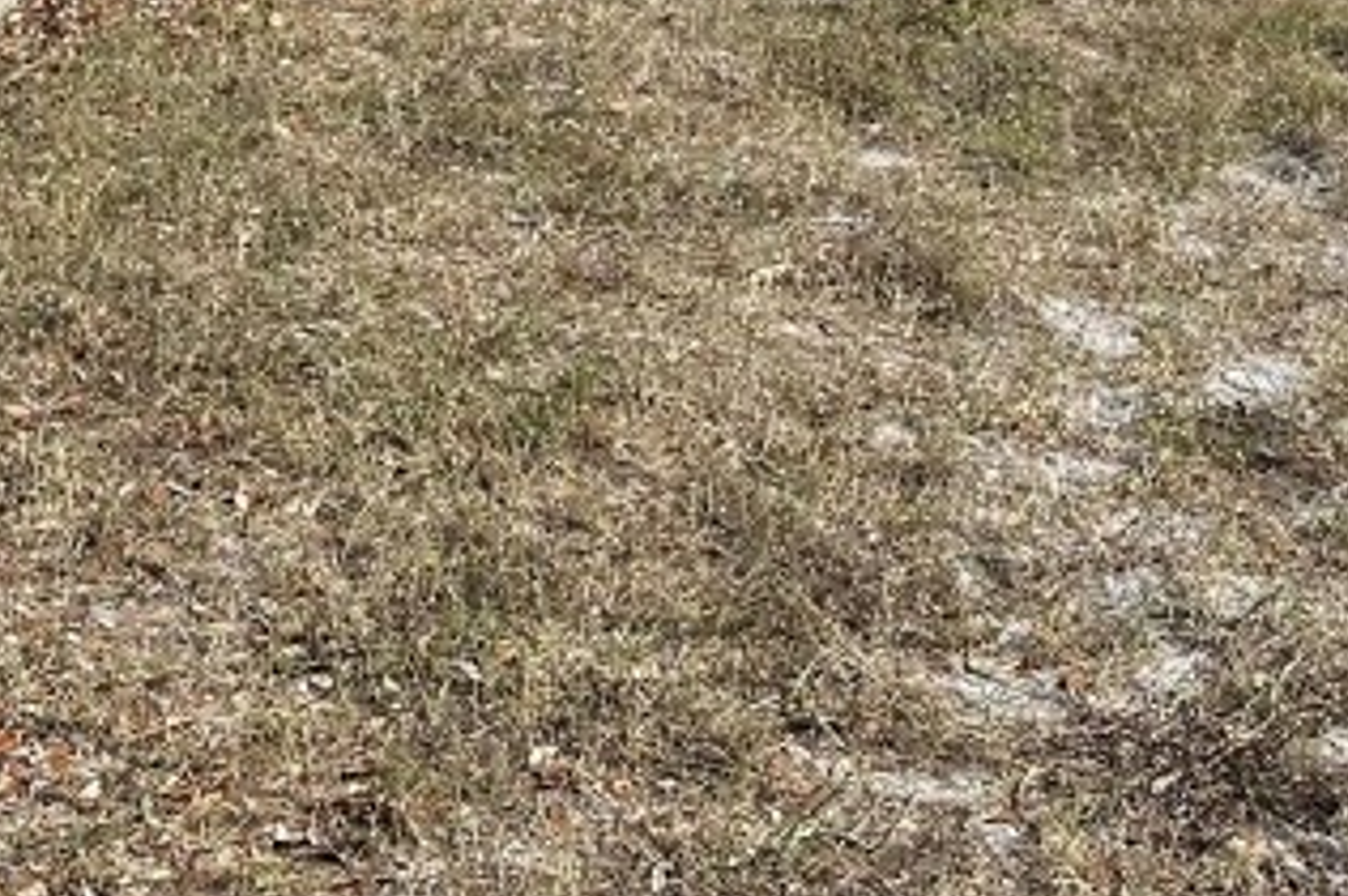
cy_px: -674
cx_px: 358
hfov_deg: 24.8
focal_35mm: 81
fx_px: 3030
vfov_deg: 14.8
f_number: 1.78
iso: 80
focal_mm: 6.86
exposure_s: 1/3155
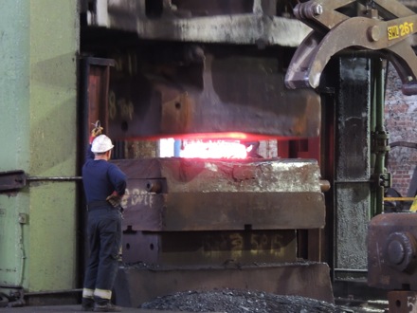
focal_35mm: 155
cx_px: 208
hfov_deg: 12.7
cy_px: 156
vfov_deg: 9.6
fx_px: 1867
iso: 800
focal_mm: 27.6
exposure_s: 1/3
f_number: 4.4
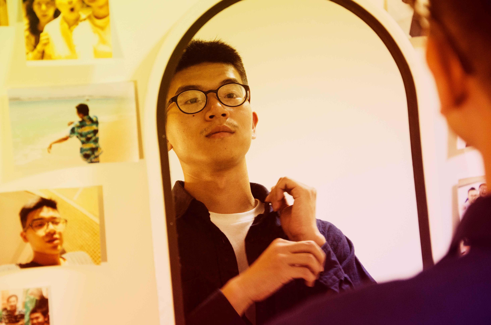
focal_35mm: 99
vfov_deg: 13.8
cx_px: 246
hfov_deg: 20.7
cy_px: 162
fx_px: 1347
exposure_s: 1/30
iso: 800
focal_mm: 66
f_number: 5.3
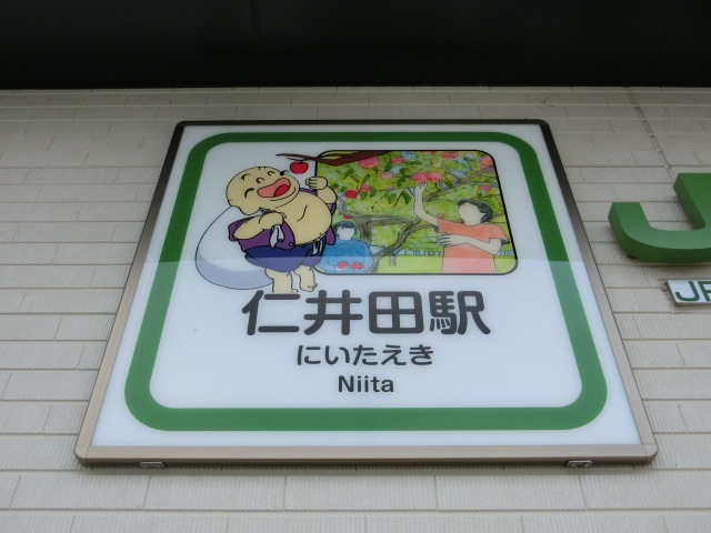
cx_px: 356
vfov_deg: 41.8
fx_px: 698
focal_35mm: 34
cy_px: 266
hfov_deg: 54.0
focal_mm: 6
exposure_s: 1/125
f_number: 3.9
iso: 160
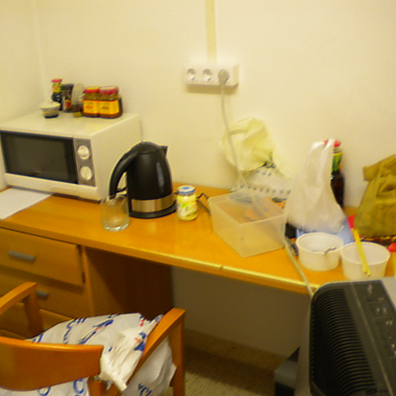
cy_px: 200
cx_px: 178
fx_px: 544
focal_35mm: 42
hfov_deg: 40.0
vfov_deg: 40.0
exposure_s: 1/7.9
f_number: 3.1
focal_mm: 6.3
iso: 107
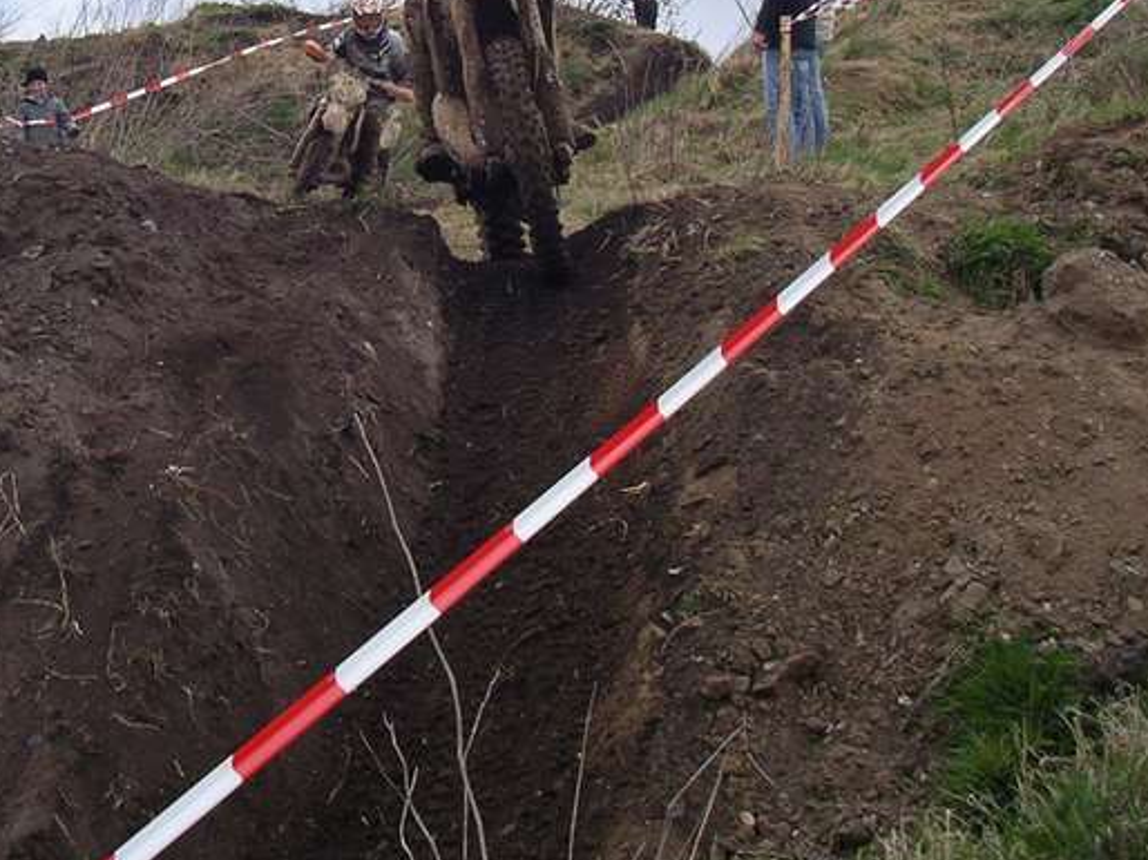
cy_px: 143
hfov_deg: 26.9
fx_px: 2387
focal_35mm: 72
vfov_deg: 20.1
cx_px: 386
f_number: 2.8
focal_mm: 5.7
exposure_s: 1/400
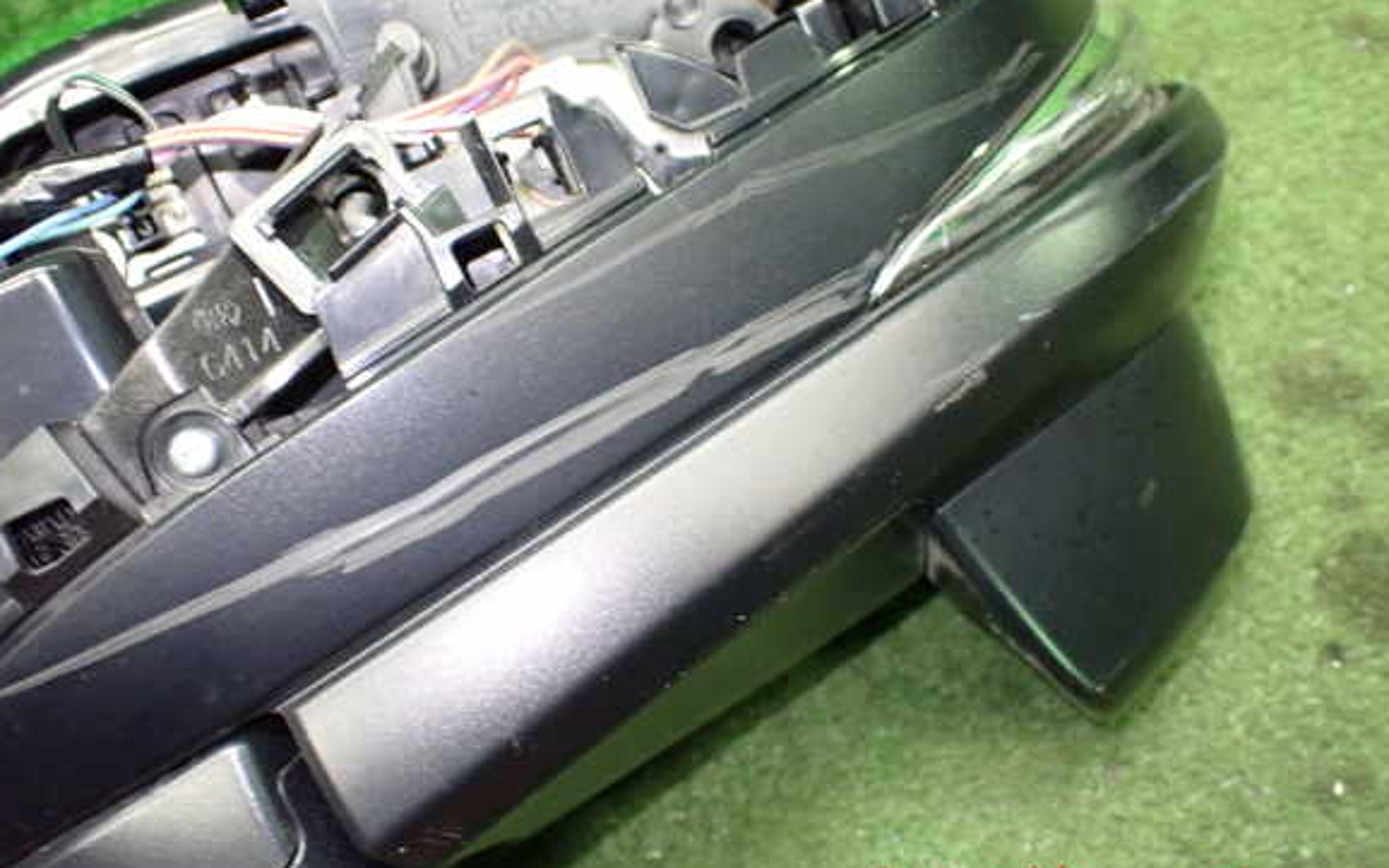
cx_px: 702
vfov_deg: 38.2
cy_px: 382
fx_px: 1249
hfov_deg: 58.2
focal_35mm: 33
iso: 800
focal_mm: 5.4
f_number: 2.3
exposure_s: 1/60
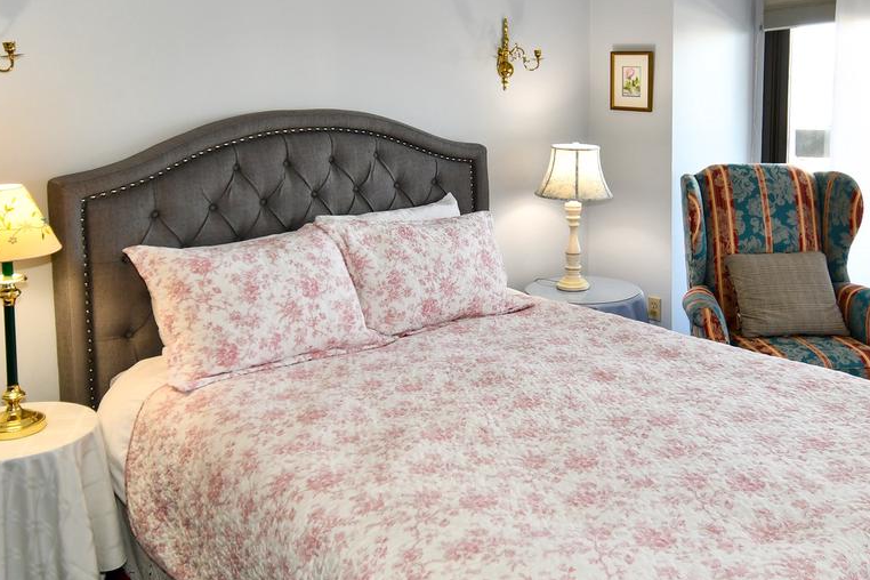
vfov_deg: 38.9
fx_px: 822
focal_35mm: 34
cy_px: 308
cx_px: 459
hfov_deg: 55.8
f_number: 4.5
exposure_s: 1/80
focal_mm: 12
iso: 200
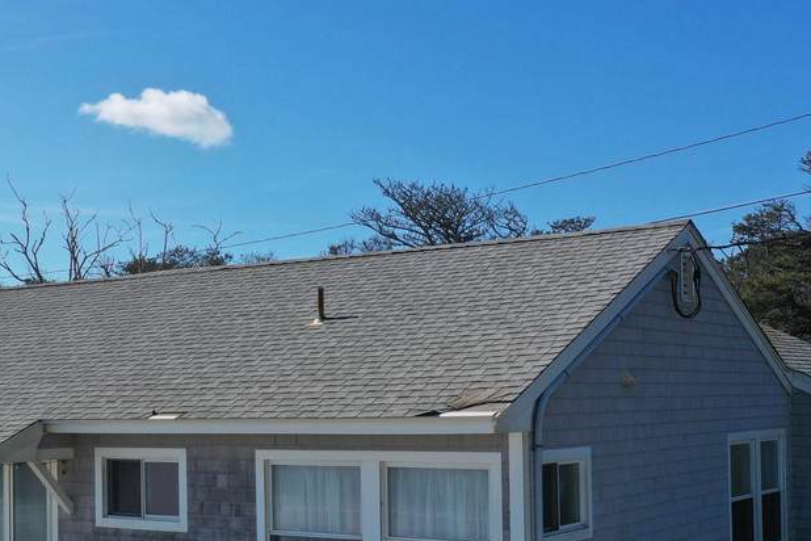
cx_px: 163
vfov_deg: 23.2
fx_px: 1307
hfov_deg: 33.5
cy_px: 391
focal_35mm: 58
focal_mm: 10.26
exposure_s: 1/640
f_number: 6.3
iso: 100
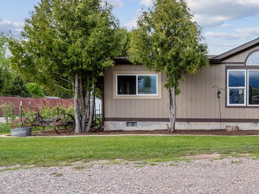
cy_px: 113
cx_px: 261
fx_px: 262
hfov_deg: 44.4
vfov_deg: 40.6
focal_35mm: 35
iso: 320
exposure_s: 1/640
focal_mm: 16
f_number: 7.1
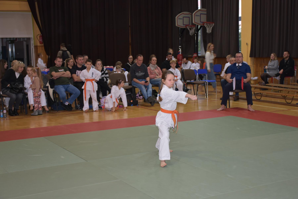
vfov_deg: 25.8
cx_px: 149
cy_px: 100
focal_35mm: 52
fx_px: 435
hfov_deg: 37.8
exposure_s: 1/30
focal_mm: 35
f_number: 4.2
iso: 400
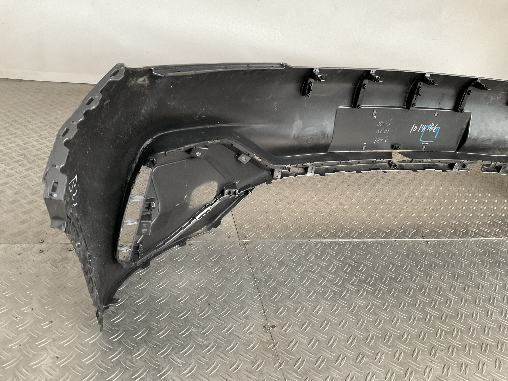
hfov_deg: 61.7
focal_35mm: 29
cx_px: 254
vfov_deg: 48.2
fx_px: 426
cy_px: 190
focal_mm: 3
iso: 100
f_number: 1.8
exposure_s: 1/60
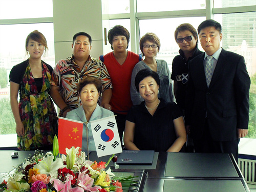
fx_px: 281
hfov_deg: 49.0
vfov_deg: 37.7
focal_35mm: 38
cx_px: 128
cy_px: 96
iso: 80
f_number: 2.8
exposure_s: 1/60
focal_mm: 6.3
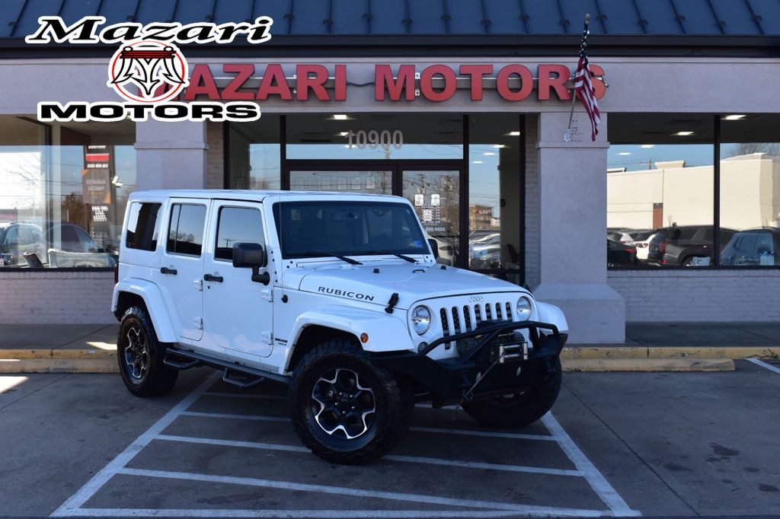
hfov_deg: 45.0
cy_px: 260
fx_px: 942
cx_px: 390
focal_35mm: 44
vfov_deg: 30.8
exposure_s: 1/200
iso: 400
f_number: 10
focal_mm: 29
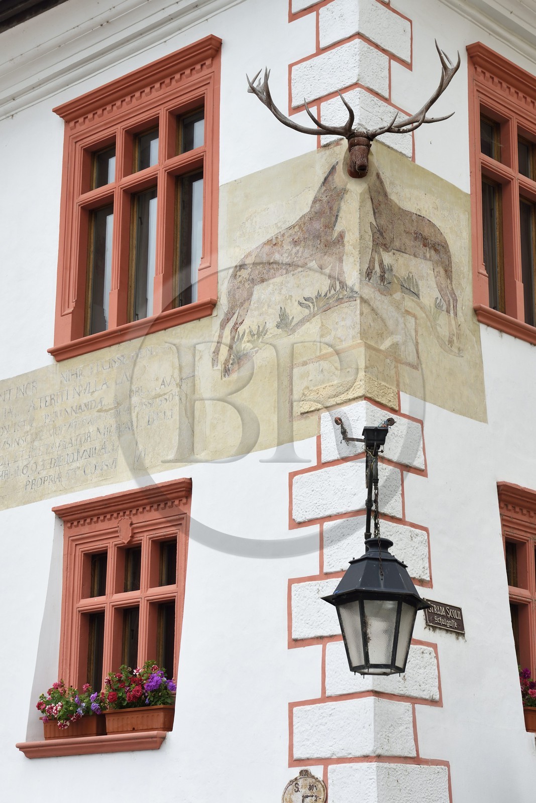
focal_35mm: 70
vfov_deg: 28.8
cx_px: 268
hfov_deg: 19.5
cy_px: 402
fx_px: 1563
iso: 200
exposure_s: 1/125
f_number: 10
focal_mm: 70
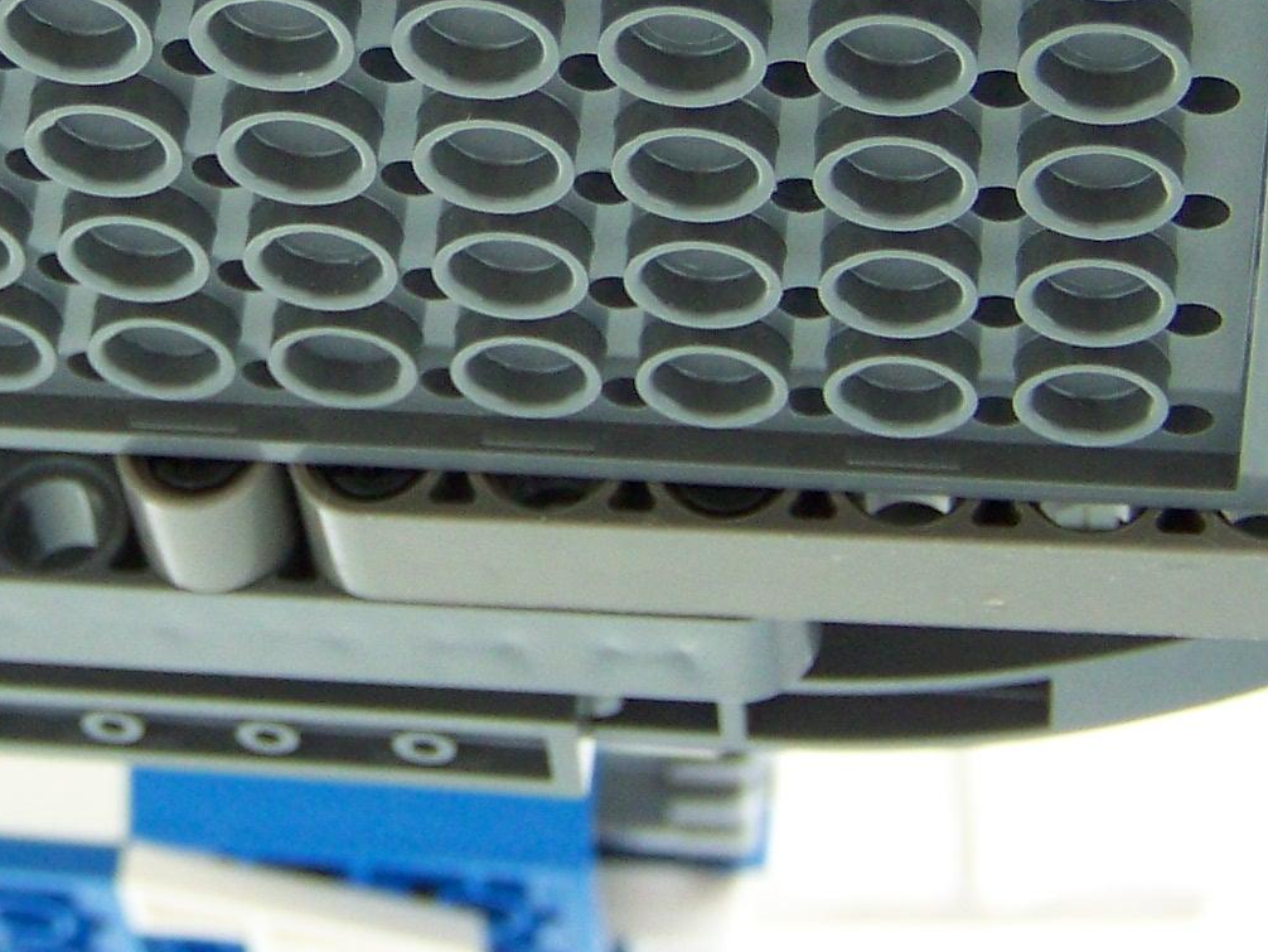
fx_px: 4250
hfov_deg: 16.8
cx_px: 174
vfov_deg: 12.6
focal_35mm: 116
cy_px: -57
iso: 125
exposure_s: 1/60
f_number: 2.8
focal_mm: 6.3
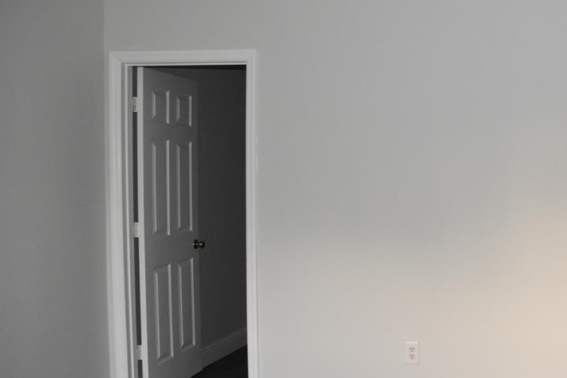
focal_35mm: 45
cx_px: 516
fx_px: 709
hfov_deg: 40.2
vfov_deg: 29.9
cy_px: 197
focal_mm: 16
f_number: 3.5
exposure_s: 1/60
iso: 1400
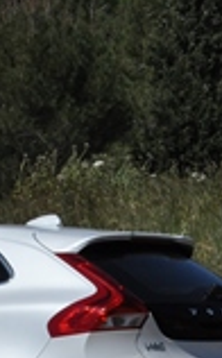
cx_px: -145
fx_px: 2463
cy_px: 339
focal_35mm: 253
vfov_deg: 8.3
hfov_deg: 5.1
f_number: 18
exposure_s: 1/1250
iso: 800
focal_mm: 50
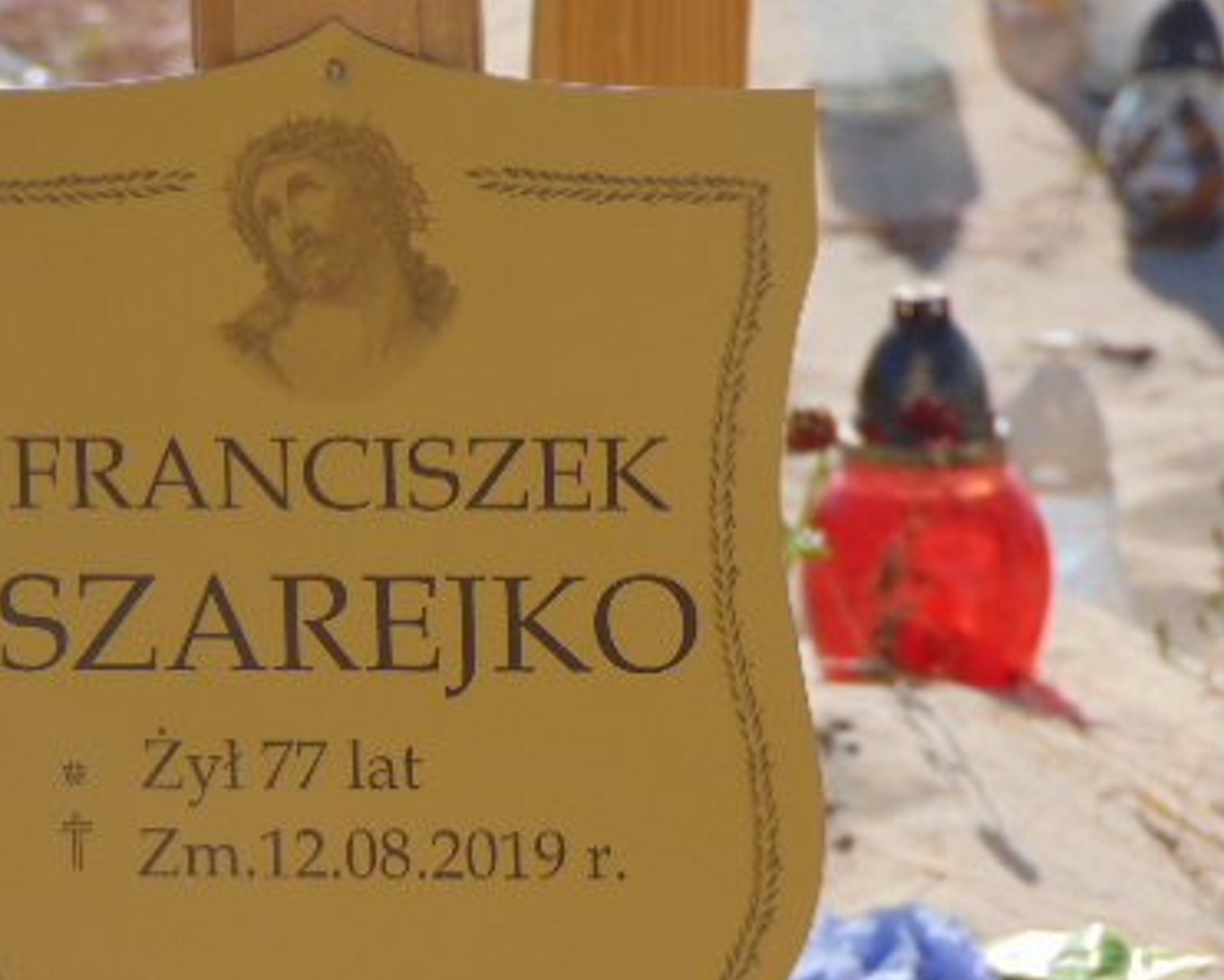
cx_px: 366
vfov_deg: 4.5
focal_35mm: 342
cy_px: 686
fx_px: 12392
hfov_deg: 5.7
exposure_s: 1/1000
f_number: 4.1
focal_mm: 36.4
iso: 80
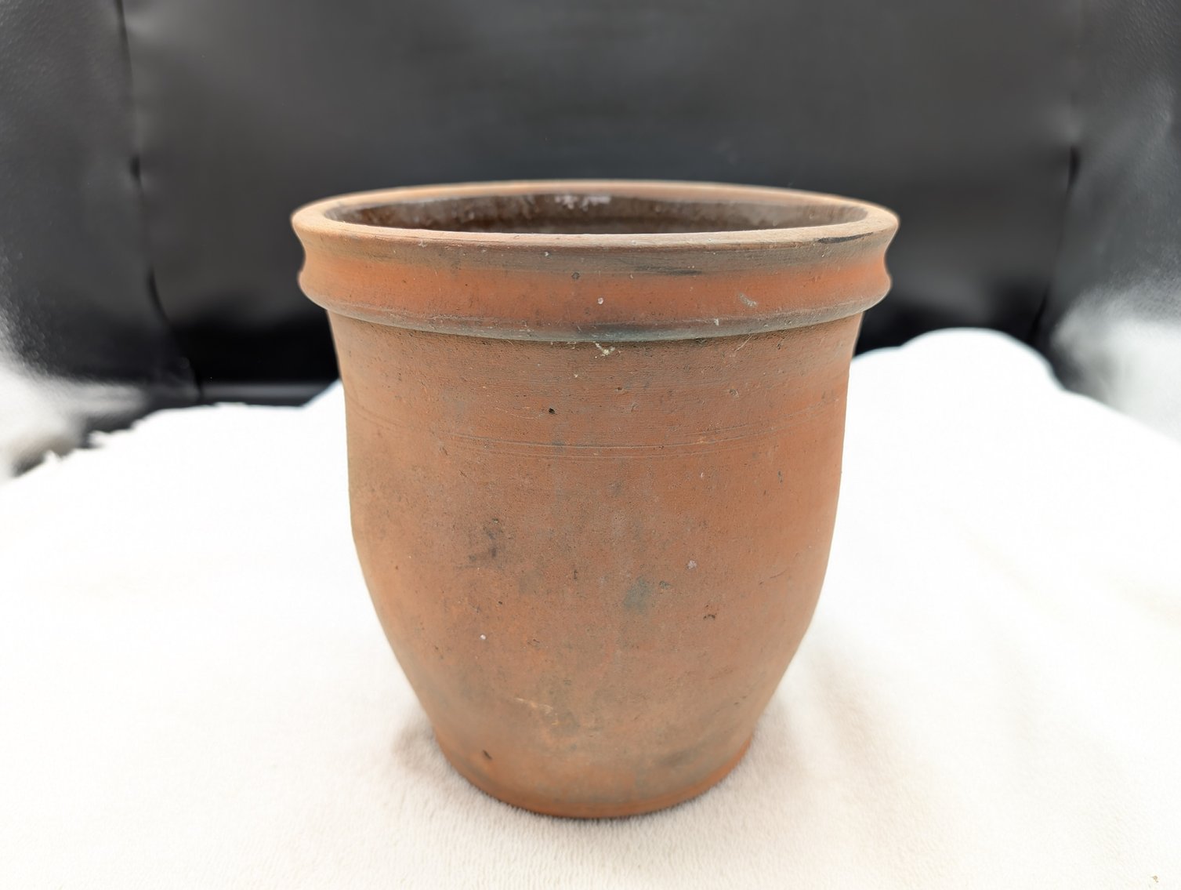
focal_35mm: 24
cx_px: 590
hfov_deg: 71.5
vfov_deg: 56.9
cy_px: 445
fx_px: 820
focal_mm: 6.9
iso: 35
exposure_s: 1/90
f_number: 1.68
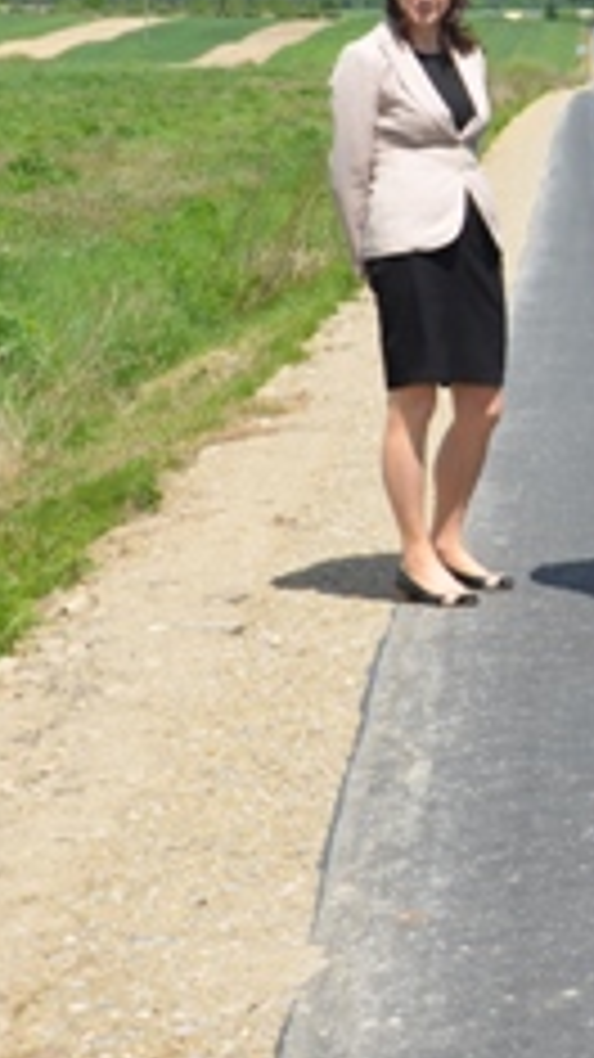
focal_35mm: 128
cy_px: 315
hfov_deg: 8.9
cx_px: 1242
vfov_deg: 16.7
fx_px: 3588
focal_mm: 30
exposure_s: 1/250
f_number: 8
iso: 100
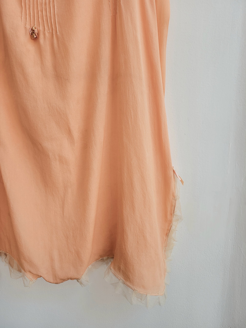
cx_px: 123
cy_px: 164
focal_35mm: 26
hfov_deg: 53.1
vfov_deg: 67.3
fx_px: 246
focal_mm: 5.4
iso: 40
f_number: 1.8
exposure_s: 1/120
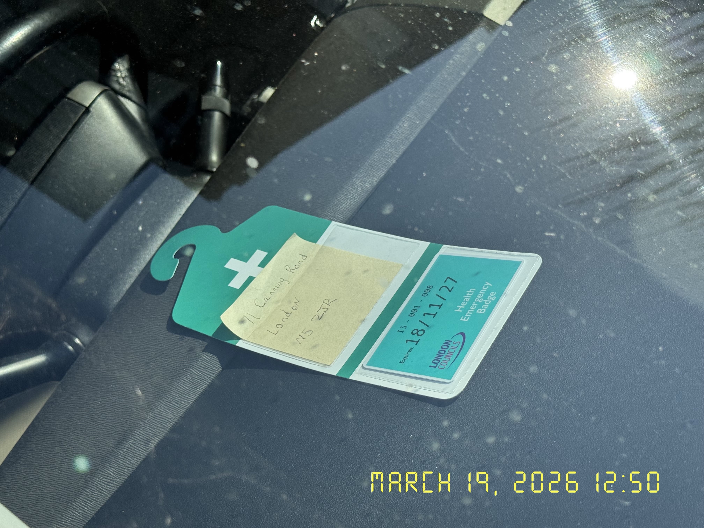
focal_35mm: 48
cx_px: 352
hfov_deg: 39.7
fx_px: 976
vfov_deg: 30.3
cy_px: 264
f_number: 1.78
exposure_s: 1/6410
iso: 64
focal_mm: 6.76
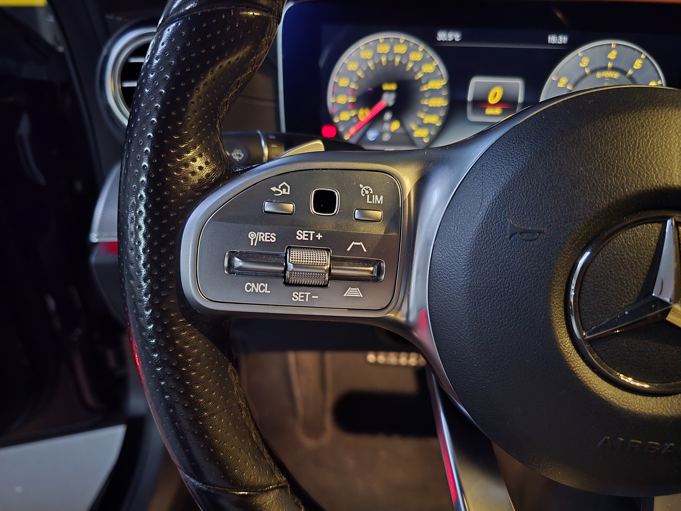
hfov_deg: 73.9
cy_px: 256
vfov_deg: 58.9
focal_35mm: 23
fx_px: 452
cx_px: 340
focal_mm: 6.3
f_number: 1.7
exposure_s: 1/30
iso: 2500
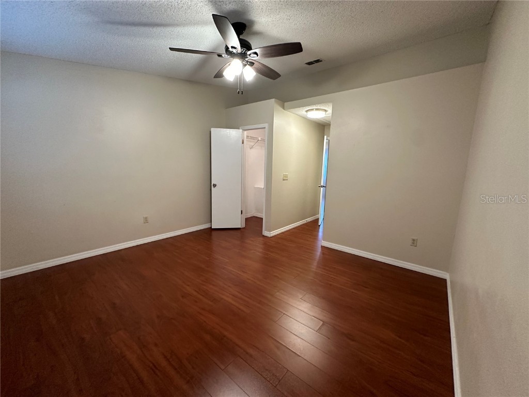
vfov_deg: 85.7
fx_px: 214
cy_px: 198
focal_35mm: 14
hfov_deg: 102.1
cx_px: 264
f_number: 2.2
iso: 250
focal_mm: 2.22
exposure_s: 1/60
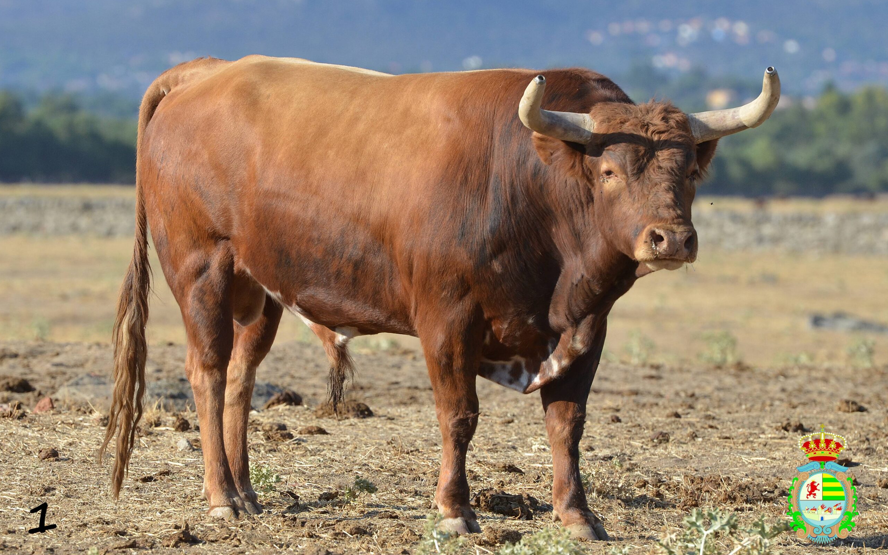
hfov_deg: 7.2
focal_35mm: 291
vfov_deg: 4.5
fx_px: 7043
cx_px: 444
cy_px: 272
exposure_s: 1/1600
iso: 400
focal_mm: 190
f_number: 5.6
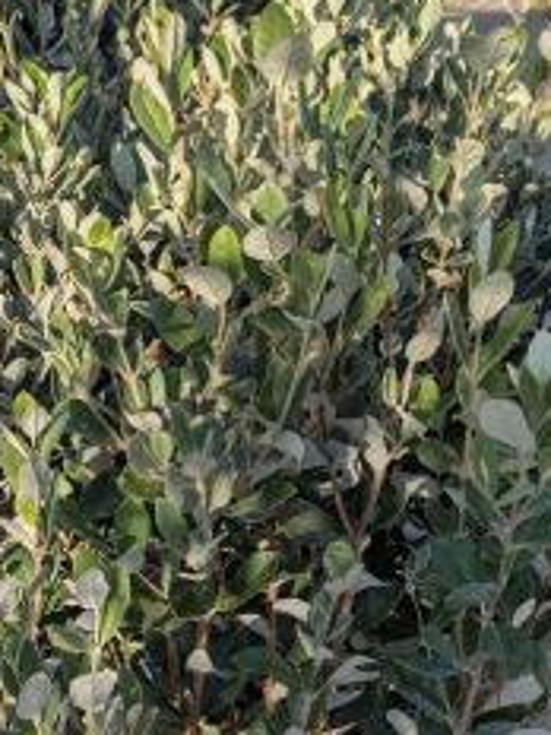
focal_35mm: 62
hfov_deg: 23.0
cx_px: 38
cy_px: 575
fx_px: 1316
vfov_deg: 30.5
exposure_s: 1/854
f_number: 1.68
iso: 18
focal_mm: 6.9
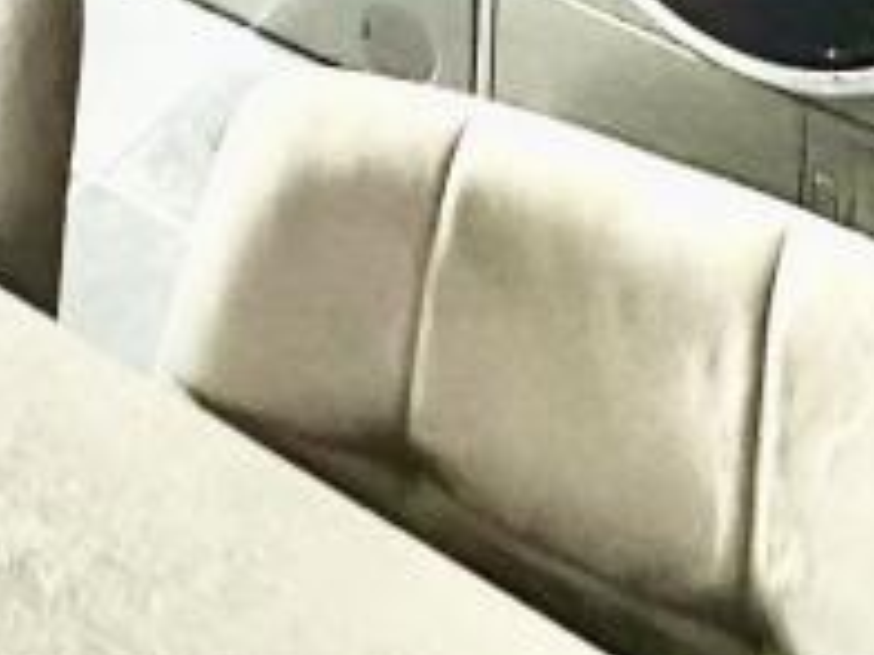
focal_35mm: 73
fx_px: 1843
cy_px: -989
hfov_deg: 26.7
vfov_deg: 13.5
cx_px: 477
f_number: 2.2
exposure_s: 1/50
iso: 800
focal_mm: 2.22
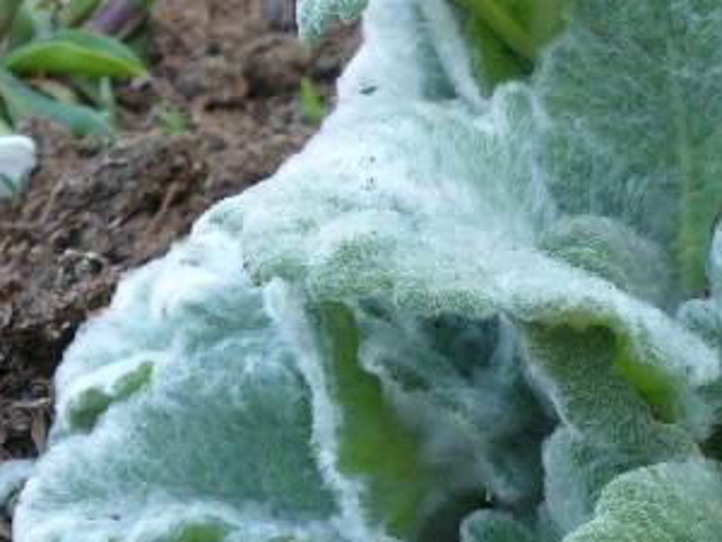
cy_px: 443
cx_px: 724
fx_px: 6132
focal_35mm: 294
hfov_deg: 6.7
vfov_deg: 5.1
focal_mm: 22.7
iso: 100
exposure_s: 1/40
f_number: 3.8
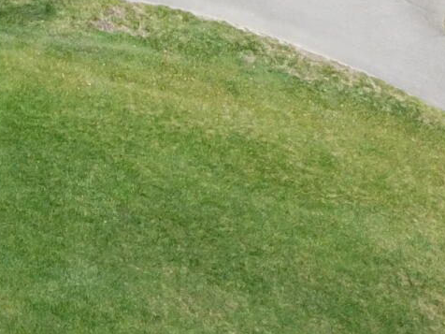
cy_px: -544
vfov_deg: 8.1
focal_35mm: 164
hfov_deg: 9.6
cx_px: -848
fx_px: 2108
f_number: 2.2
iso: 100
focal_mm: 4.7
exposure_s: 1/765
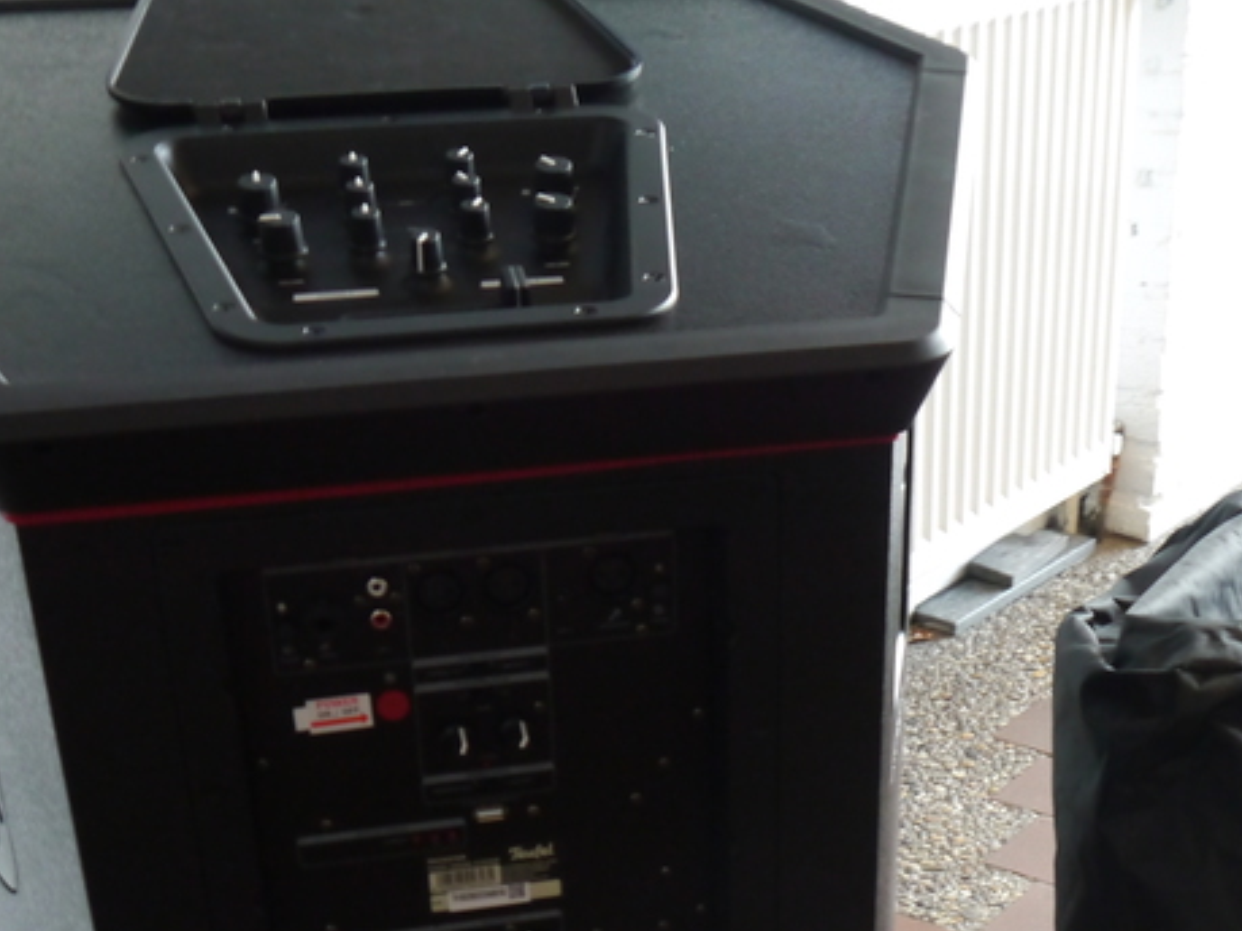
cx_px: 850
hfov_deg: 31.4
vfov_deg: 23.2
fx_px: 2188
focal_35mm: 61
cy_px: 884
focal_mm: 14
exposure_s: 1/5
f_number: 5.6
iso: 800
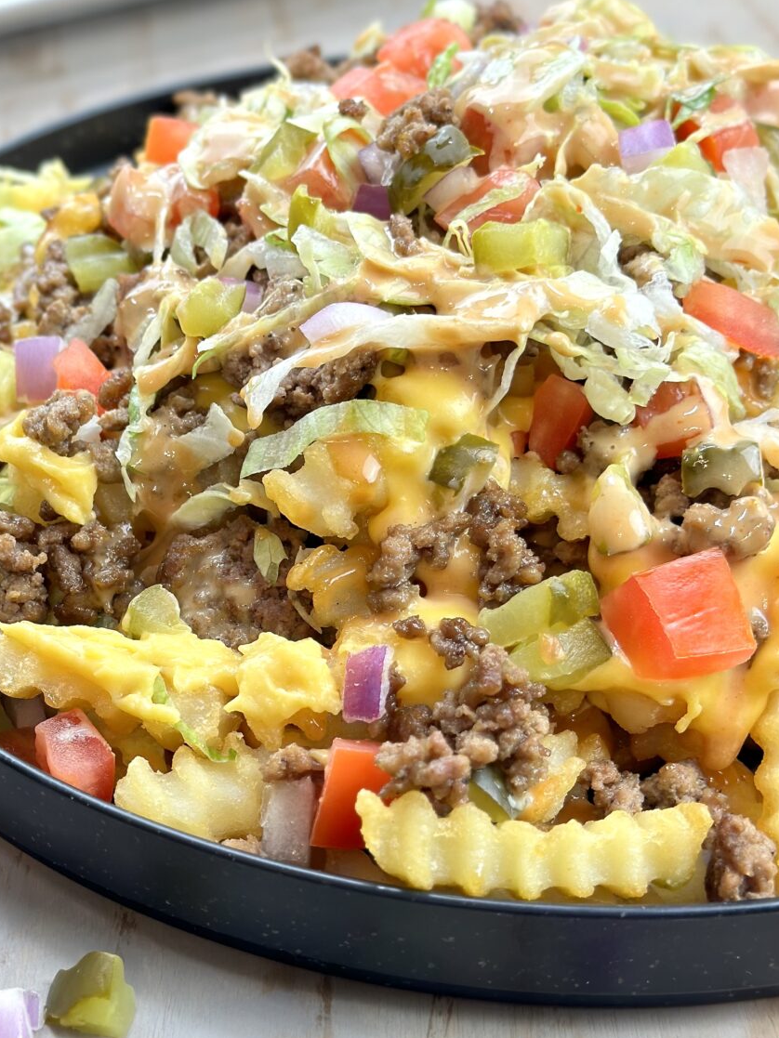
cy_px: 501
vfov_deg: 29.4
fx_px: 1980
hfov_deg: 22.2
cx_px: 276
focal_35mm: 66
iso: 80
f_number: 1.78
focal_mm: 6.86
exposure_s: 1/60
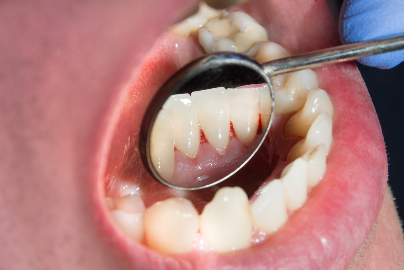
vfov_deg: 18.9
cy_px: 135
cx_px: 202
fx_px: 808
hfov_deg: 28.1
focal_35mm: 72
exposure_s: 1/250
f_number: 11
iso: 100
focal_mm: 48
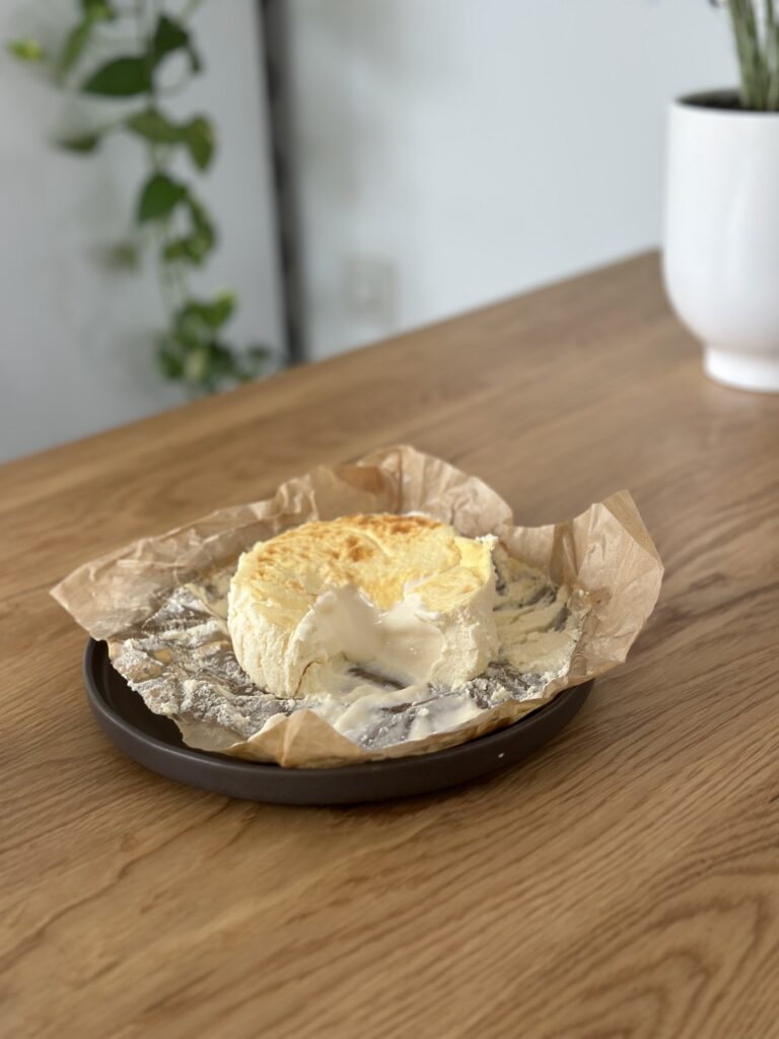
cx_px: 390
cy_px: 520
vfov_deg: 39.7
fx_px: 1440
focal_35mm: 48
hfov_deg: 30.3
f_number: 1.78
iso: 250
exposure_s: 1/60
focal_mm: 6.86
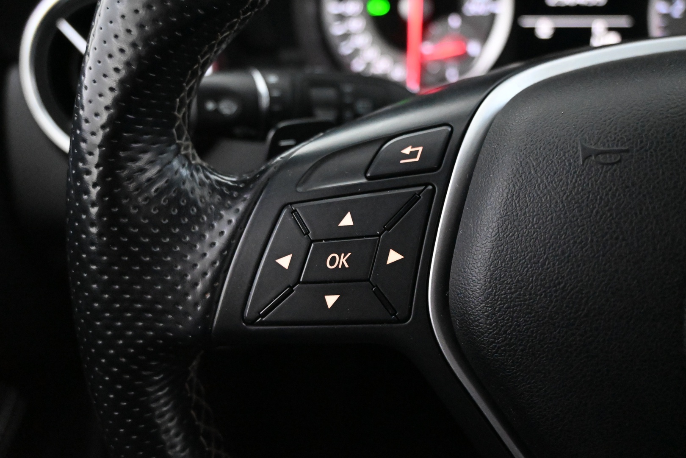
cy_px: 229
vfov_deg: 40.0
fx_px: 629
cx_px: 343
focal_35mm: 33
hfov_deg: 57.2
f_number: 4
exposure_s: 1/40
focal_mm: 22
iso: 10000
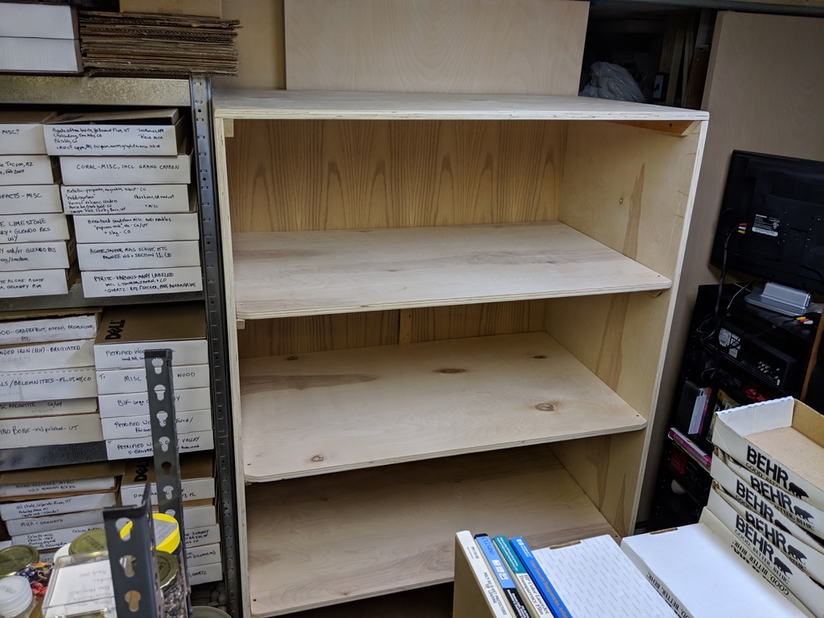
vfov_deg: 51.4
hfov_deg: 65.3
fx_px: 643
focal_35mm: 27
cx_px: 412
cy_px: 309
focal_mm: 4.44
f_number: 1.8
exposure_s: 1/40
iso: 89
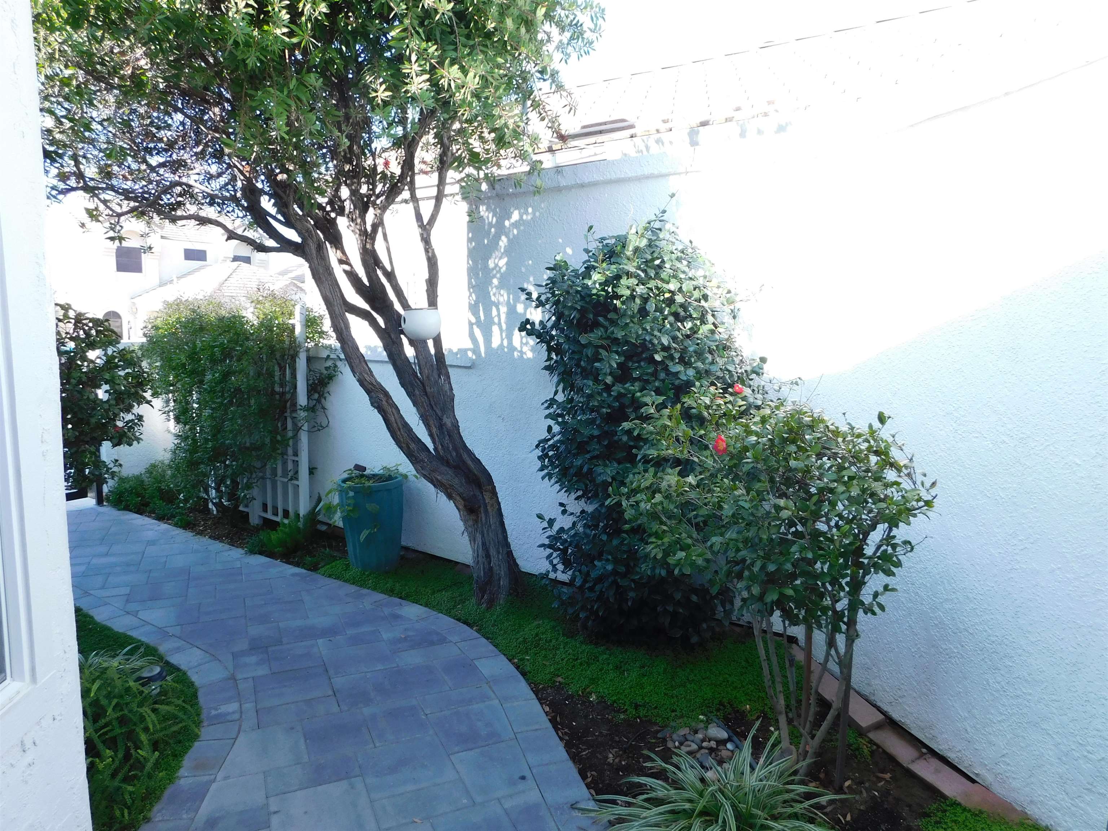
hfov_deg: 73.9
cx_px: 554
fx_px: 736
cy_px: 416
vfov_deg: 58.9
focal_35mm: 23
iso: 125
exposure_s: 1/200
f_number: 3
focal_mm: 4
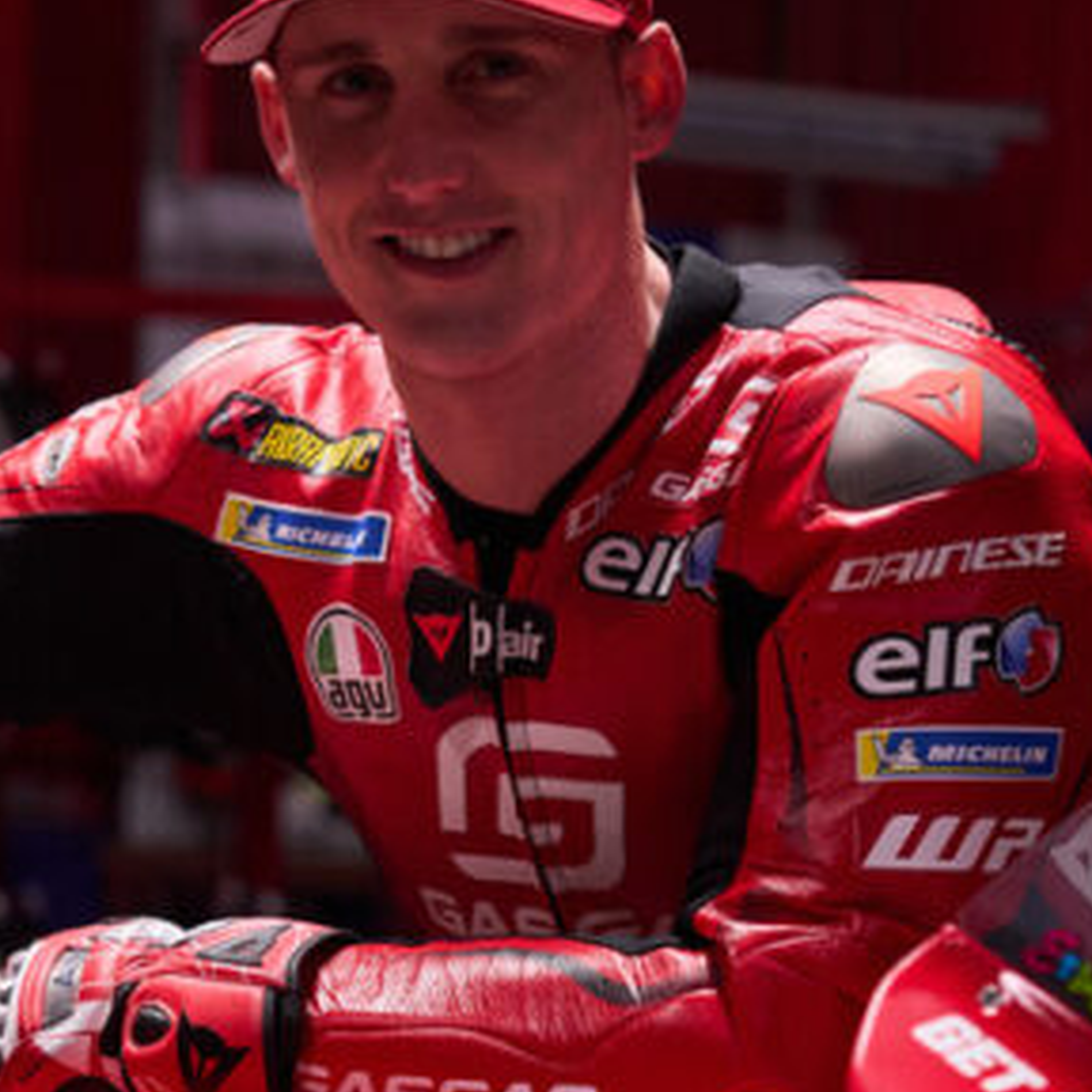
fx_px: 6032
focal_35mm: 169
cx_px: 383
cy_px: 825
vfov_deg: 10.3
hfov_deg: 10.3
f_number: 2.8
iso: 1000
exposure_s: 1/250
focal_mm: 56
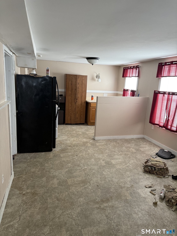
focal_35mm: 24
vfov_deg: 71.6
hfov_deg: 56.8
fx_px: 164
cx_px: 88
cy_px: 118
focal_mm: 6.76
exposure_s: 1/121
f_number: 1.78
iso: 200
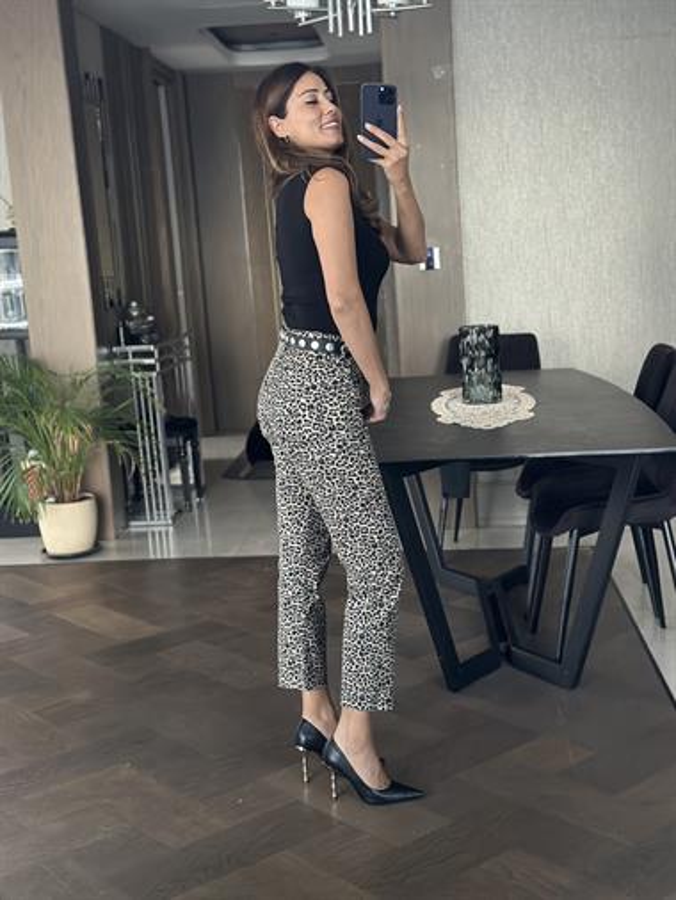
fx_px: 1249
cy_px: 450
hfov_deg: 30.3
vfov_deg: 39.6
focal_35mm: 48
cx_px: 338
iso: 640
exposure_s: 1/40
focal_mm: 6.86
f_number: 1.78
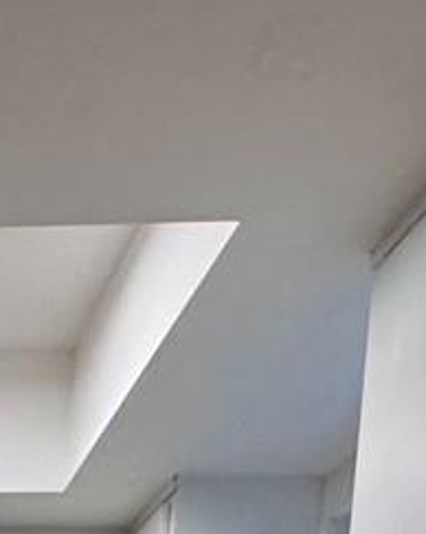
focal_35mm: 90
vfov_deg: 15.5
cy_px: 1154
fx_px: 1420
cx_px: -400
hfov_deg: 14.5
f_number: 2.2
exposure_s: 1/120
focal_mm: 2.22
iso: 250
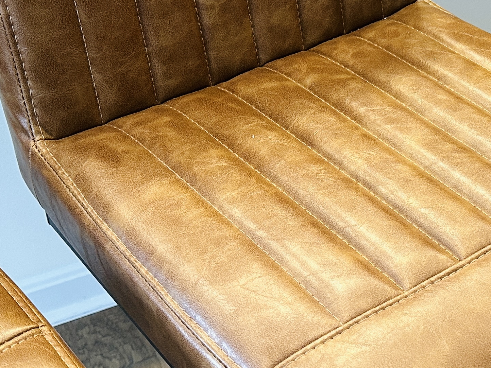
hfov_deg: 27.6
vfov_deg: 21.8
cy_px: 98
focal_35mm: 67
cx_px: 469
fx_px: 950
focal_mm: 6.86
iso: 320
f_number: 1.78
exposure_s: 1/60
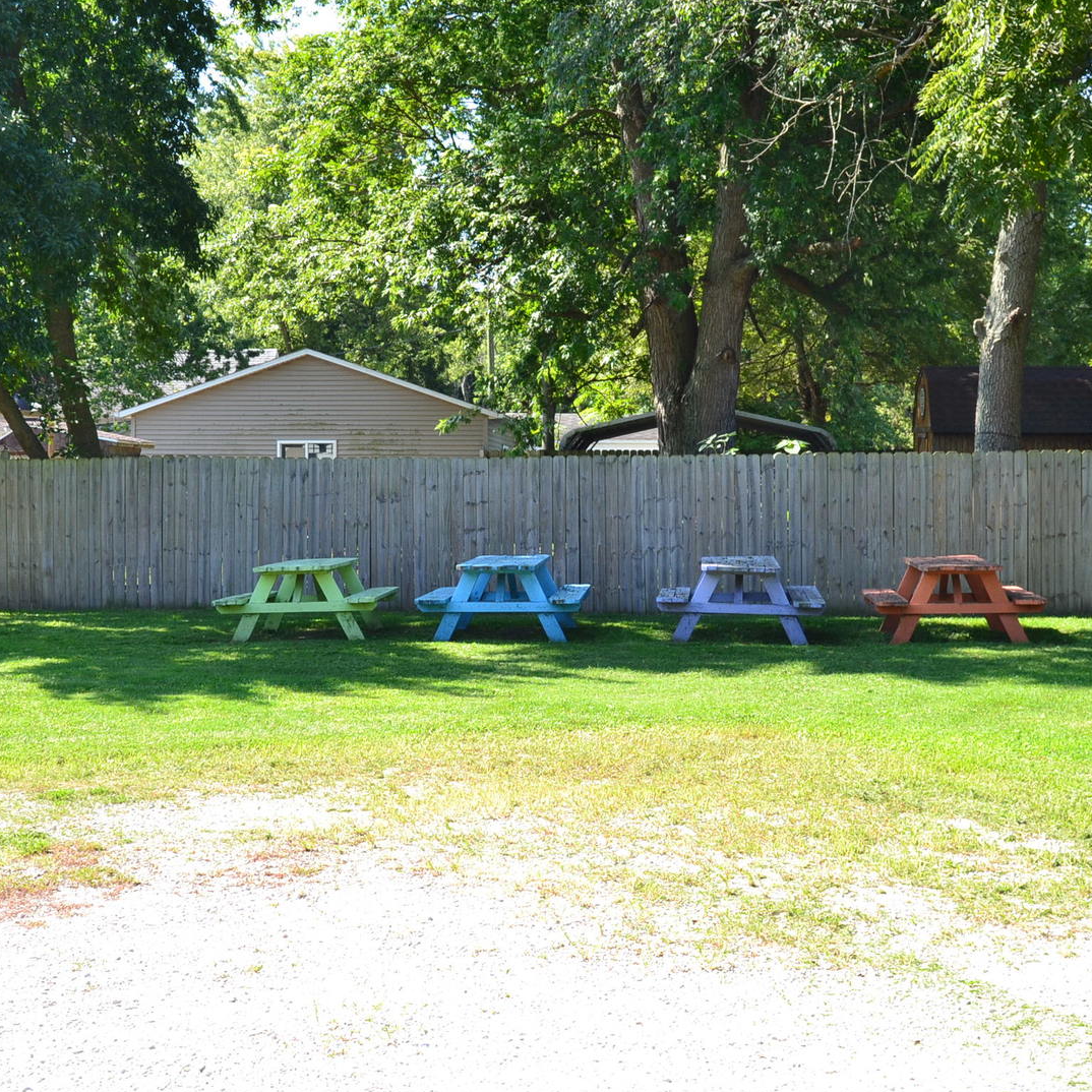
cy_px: 546
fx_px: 1785
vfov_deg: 34.0
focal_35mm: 50
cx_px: 525
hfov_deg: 34.0
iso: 400
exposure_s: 1/200
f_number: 10
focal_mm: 26
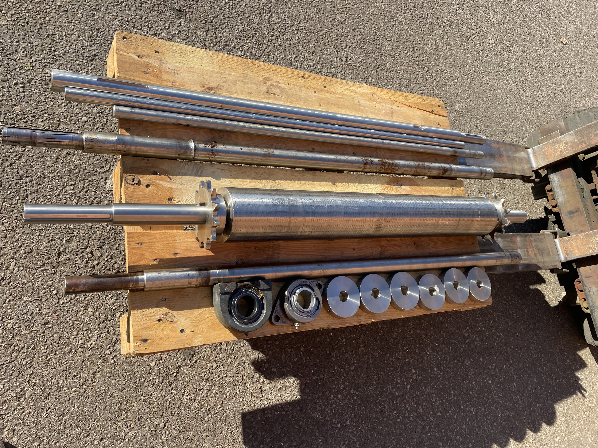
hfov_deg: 67.3
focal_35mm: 26
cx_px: 299
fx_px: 449
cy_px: 224
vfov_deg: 53.1
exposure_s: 1/1304
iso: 32
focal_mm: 4.2
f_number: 1.6
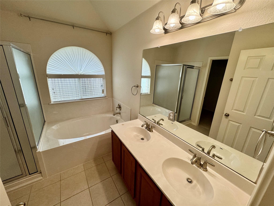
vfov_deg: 85.7
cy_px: 103
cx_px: 137
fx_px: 111
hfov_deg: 102.1
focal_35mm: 14
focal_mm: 2.22
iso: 200
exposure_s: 1/120
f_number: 2.2
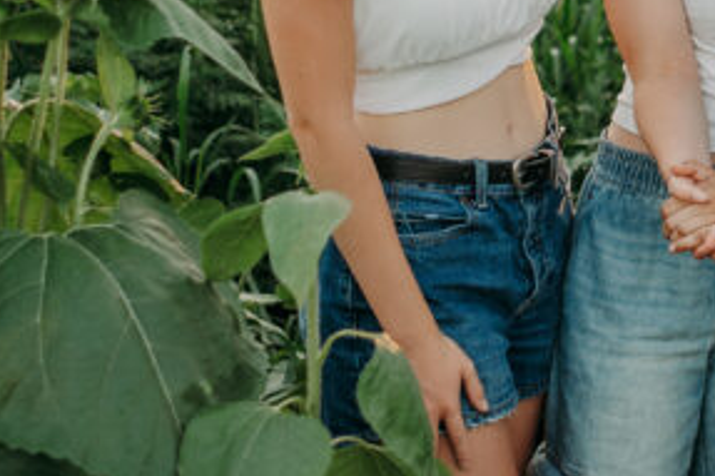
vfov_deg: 10.8
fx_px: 2481
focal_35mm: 125
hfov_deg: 15.5
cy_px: -88
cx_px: 957
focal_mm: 35
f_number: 2.8
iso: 160
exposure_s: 1/400
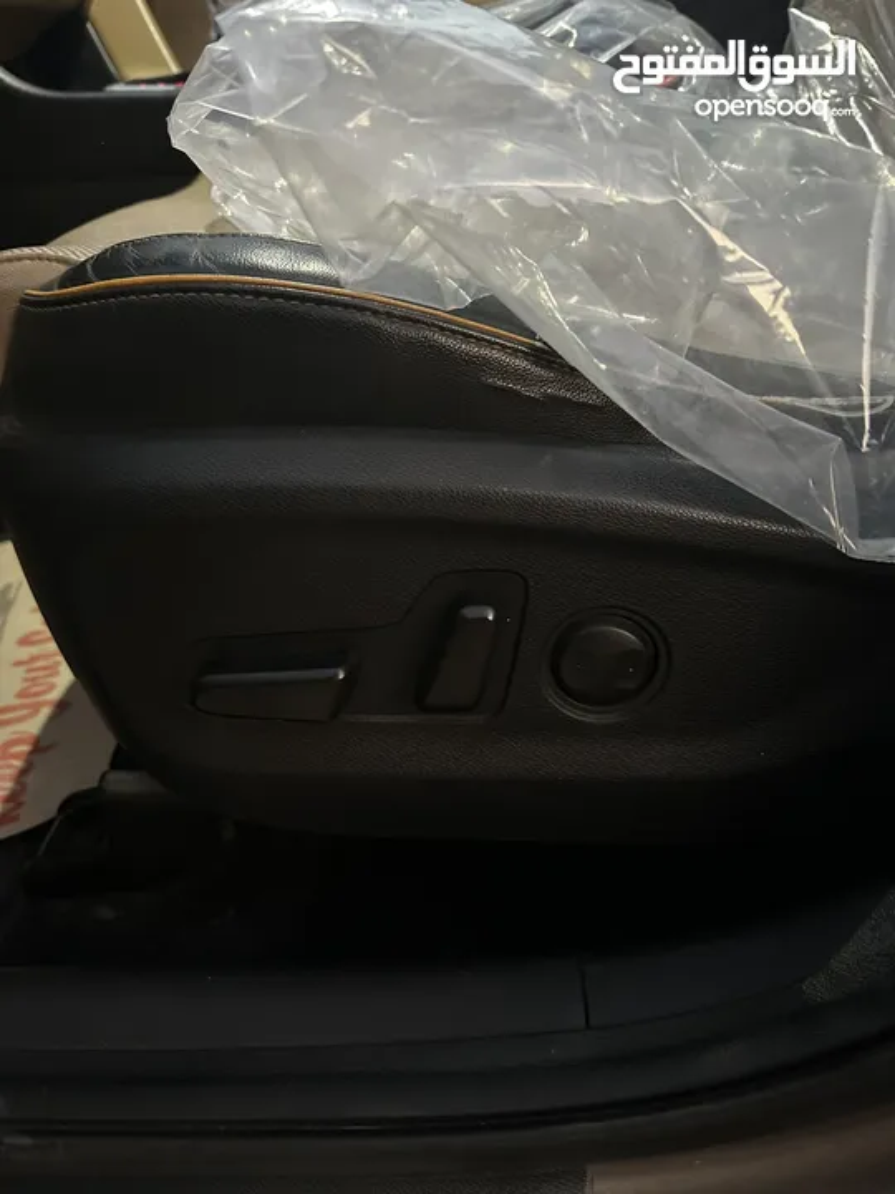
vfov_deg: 71.6
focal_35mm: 24
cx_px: 448
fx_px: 827
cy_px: 597
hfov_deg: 56.8
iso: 1250
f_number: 1.78
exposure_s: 1/30
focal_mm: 6.86
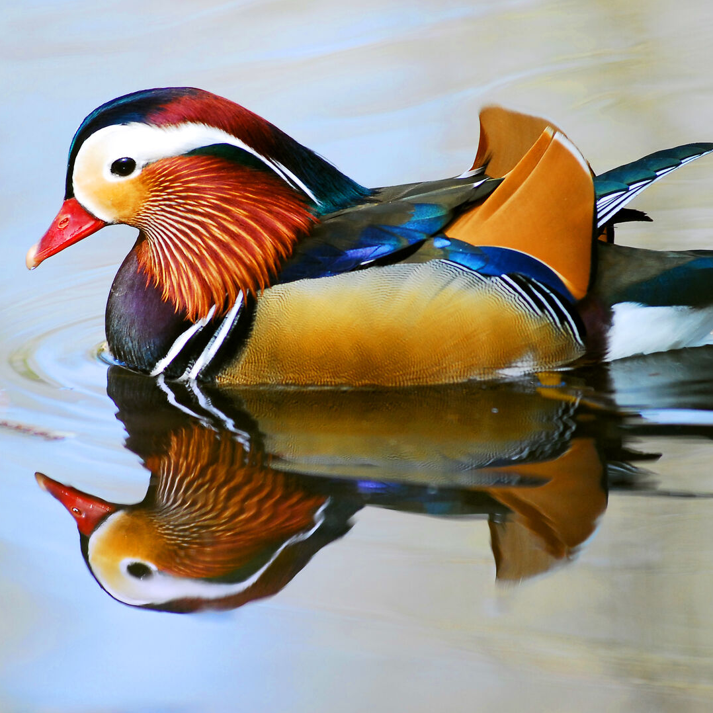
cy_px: 356
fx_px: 8902
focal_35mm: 382
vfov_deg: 4.6
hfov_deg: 4.6
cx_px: 344
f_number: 4
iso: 400
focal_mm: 200
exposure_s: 1/500
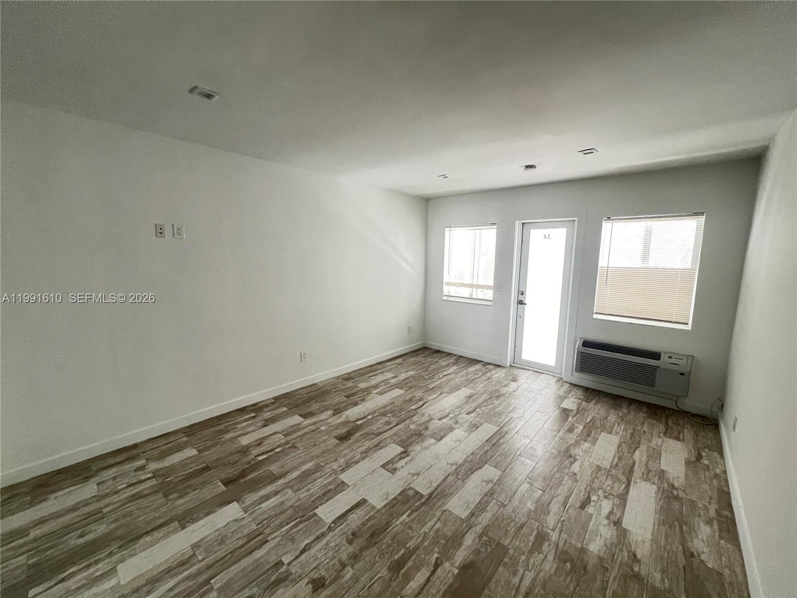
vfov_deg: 89.9
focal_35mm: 13
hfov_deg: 106.2
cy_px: 299
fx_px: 299
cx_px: 398
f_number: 1.8
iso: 400
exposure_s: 1/60
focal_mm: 1.57
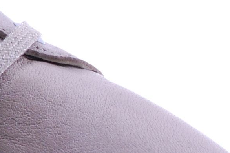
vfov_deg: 5.9
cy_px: 17
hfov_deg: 8.4
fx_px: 1475
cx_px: -242
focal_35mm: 231
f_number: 13
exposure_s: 1/30
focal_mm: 30
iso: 800
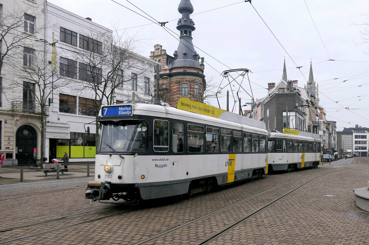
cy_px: 122
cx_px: 184
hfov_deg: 73.8
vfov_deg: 53.1
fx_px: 246
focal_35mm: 24
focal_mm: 8.8
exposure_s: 1/250
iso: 250
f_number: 5.6
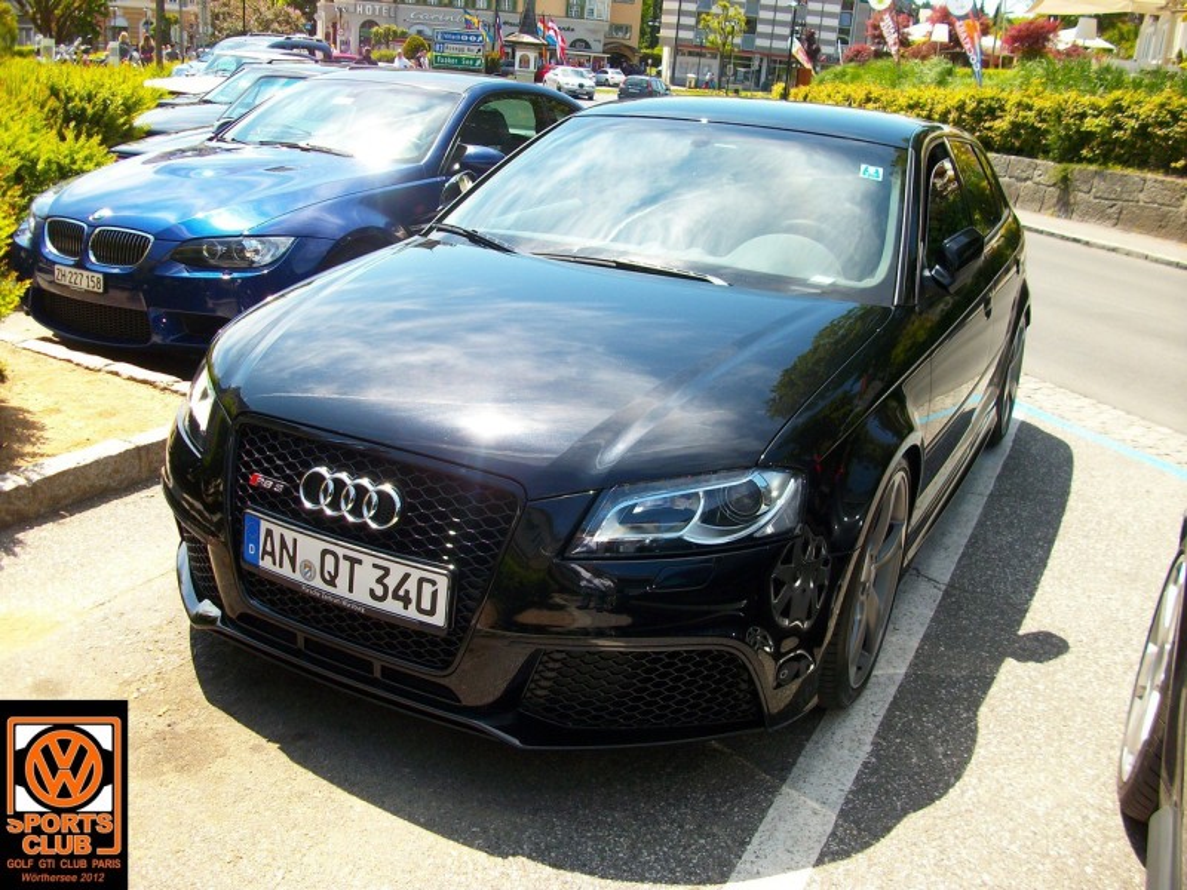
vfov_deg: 41.8
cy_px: 445
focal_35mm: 34
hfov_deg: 54.0
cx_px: 594
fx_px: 1166
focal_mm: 5.7
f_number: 2.9
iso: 80
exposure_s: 1/402
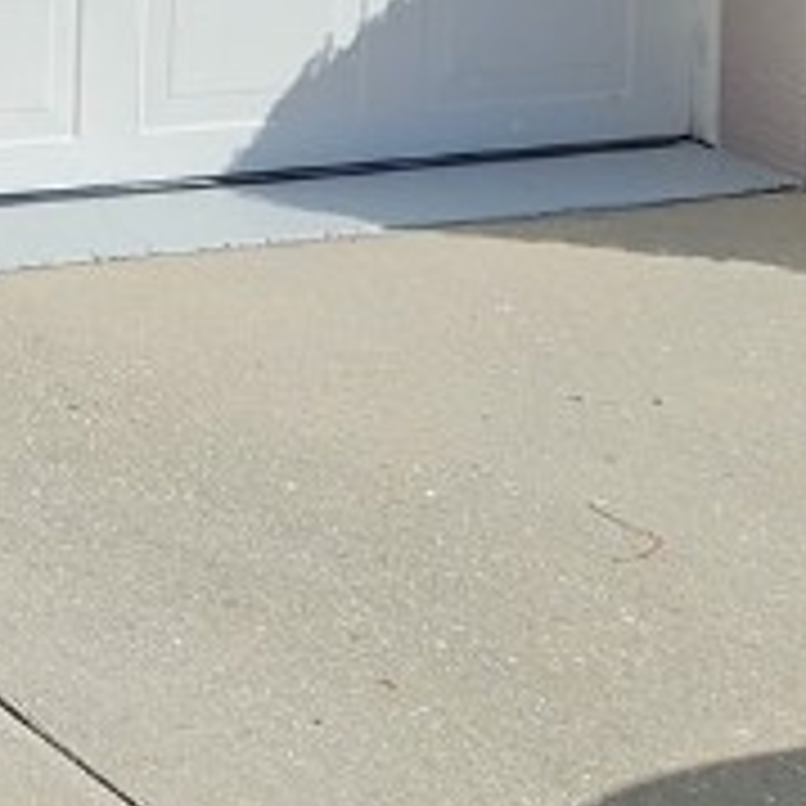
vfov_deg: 13.5
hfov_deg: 12.6
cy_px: -621
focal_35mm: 116
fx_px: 3056
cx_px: -959
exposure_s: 1/2874
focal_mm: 5.4
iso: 25
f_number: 1.8
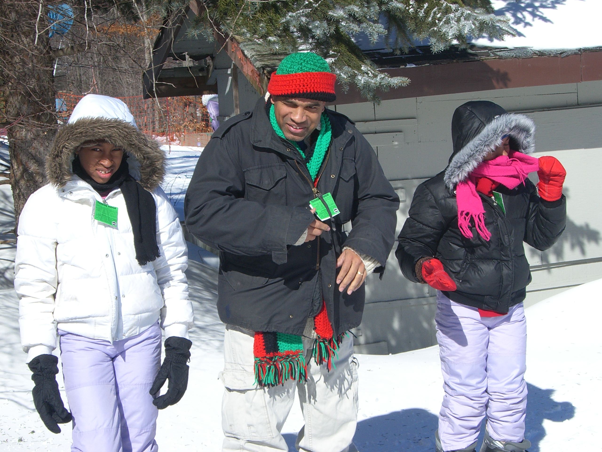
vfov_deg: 18.7
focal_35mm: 79
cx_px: 301
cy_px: 226
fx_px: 1374
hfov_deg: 24.7
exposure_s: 1/400
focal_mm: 12.8
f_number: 6.5
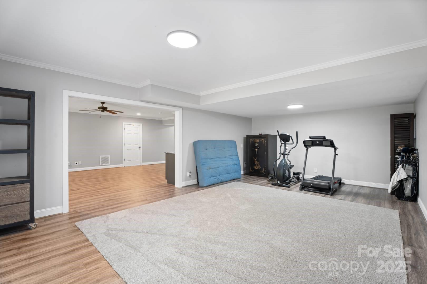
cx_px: 214
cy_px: 142
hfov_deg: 94.3
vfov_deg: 71.4
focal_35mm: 17
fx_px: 198
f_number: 8
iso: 320
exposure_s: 1.6
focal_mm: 16.7
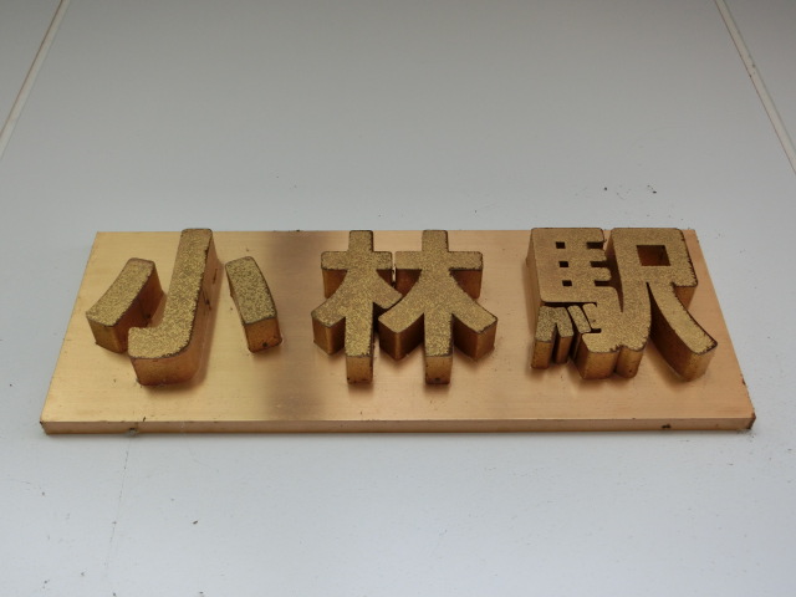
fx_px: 897
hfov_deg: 47.9
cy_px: 298
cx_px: 398
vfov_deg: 36.8
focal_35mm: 39
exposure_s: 1/125
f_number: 4.1
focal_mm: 6.9
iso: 80
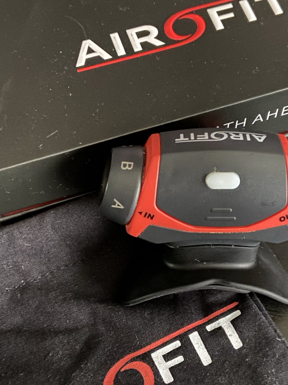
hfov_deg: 26.6
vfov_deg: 34.9
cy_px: 208
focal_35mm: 55
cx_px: 154
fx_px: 610
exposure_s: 1/8
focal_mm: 4.25
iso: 640
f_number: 1.8
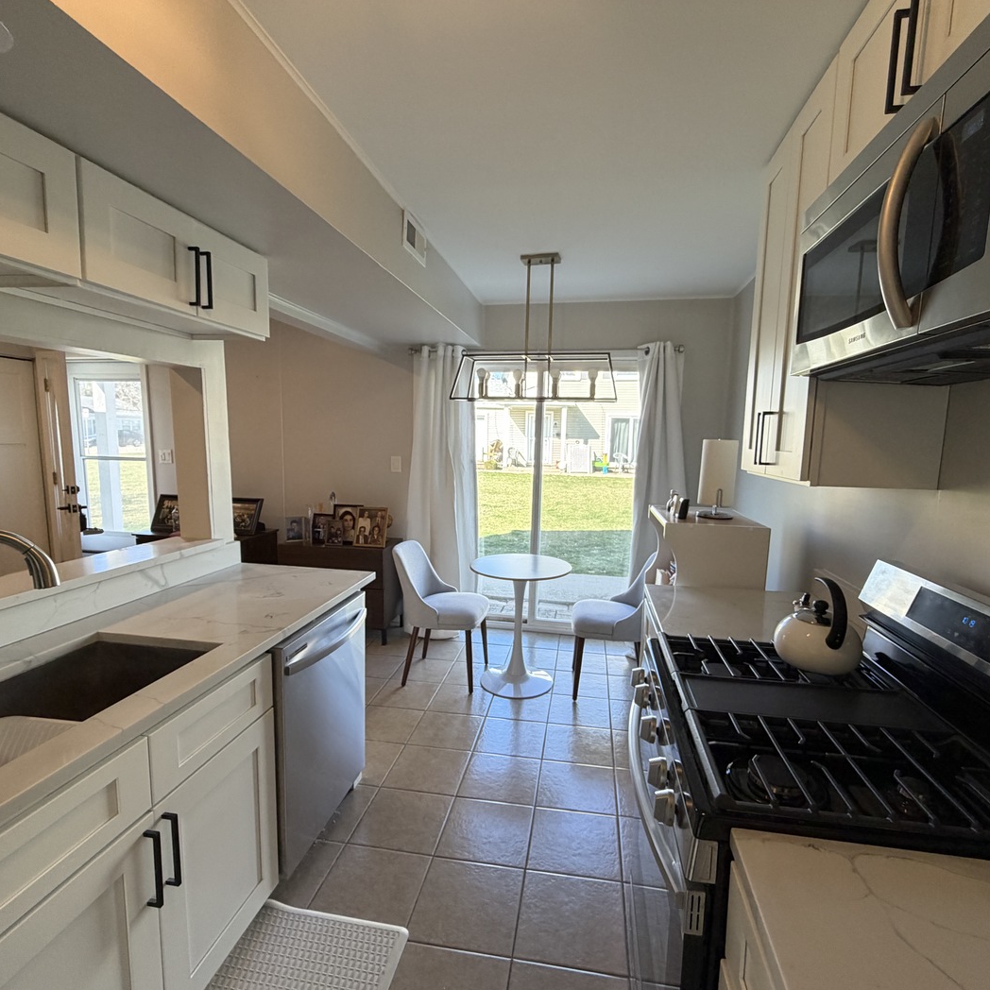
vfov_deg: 83.9
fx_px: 550
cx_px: 504
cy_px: 508
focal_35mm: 17
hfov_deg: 84.0
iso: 160
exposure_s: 1/120
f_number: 2.2
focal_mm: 2.22
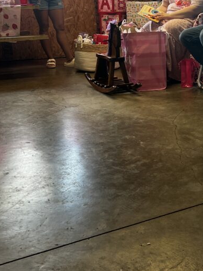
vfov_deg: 35.6
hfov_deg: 26.8
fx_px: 407
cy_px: 55
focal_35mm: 52
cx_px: 193
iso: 100
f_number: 1.5
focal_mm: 5.7
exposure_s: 1/120
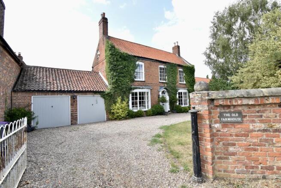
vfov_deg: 72.1
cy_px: 94
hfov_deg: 95.0
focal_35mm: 16
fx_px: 129
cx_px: 140
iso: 800
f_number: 9
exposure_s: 1/320
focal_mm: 11
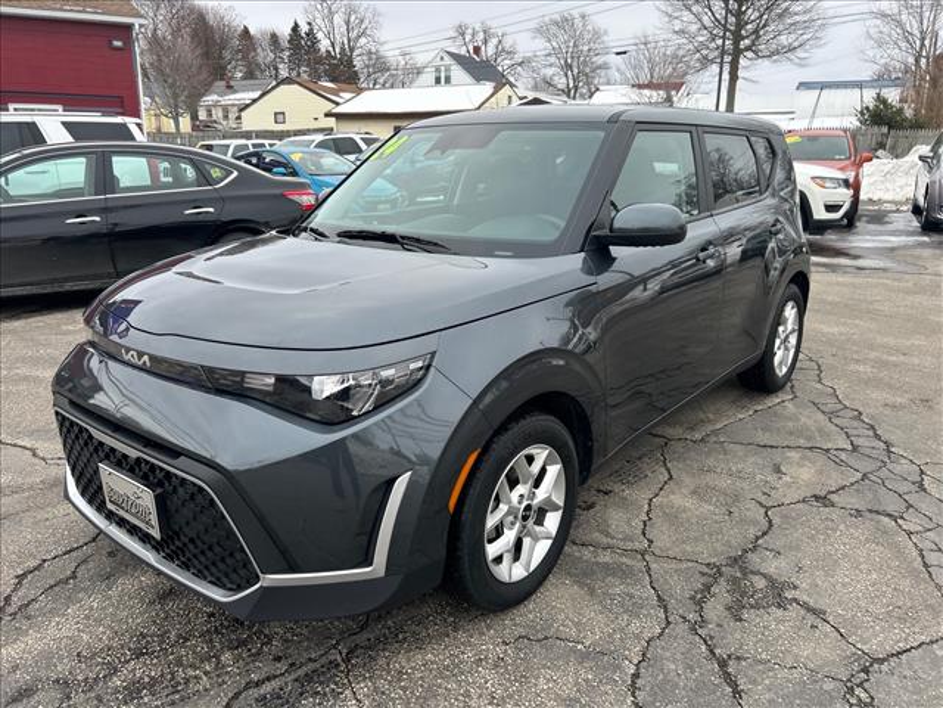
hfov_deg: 67.3
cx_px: 472
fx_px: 708
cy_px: 354
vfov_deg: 53.1
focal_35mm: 26
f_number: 1.5
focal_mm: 5.7
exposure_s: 1/588
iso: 50
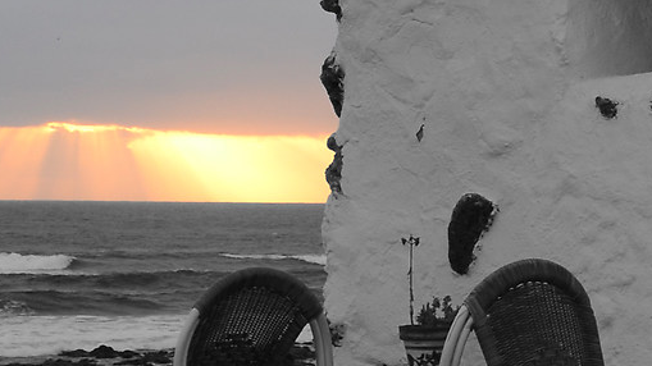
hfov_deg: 14.0
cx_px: 811
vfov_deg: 8.2
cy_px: 226
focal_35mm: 148
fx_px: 2558
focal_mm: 20
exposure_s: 1/50
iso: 200
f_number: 8
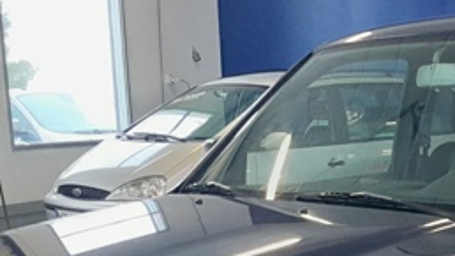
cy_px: 378
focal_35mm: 88
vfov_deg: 13.0
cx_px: 392
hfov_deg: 23.7
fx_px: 1061
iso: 320
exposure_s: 1/50
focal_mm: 4
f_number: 1.8
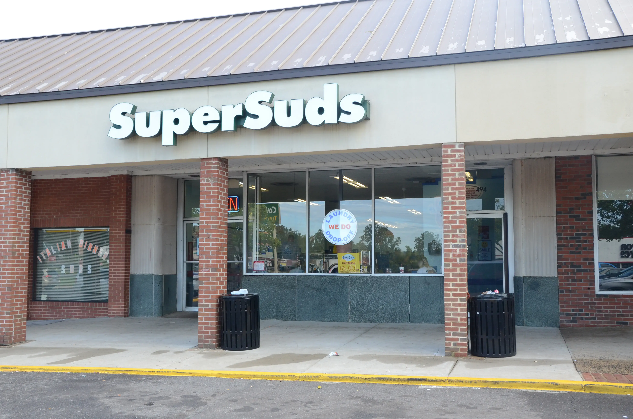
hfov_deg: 49.6
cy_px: 210
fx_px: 684
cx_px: 316
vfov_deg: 34.1
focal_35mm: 39
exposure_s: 1/250
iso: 640
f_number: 8
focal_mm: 26
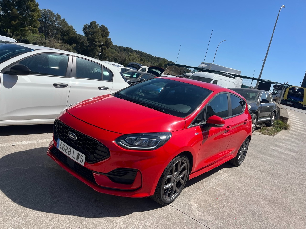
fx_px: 230
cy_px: 114
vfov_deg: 53.1
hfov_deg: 67.3
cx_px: 153
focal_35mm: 26
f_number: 1.6
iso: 50
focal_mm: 5.1
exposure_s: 1/4149
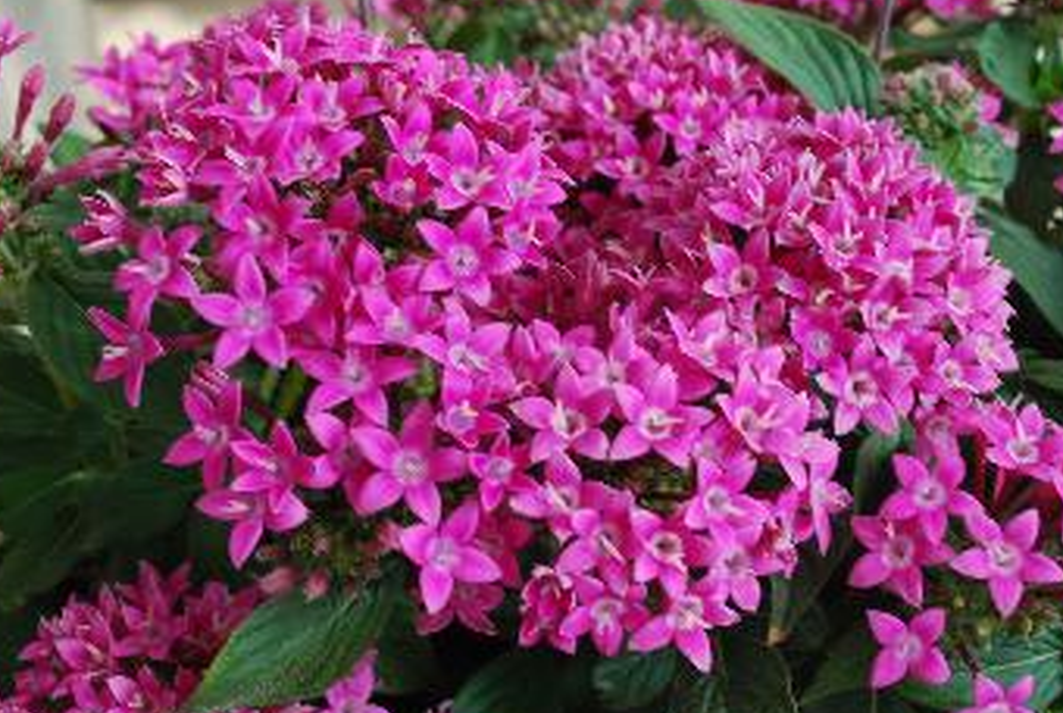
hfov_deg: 33.3
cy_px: 325
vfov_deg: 22.7
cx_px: 578
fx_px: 1775
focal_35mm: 60
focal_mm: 34
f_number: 8
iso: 100
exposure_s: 1/60
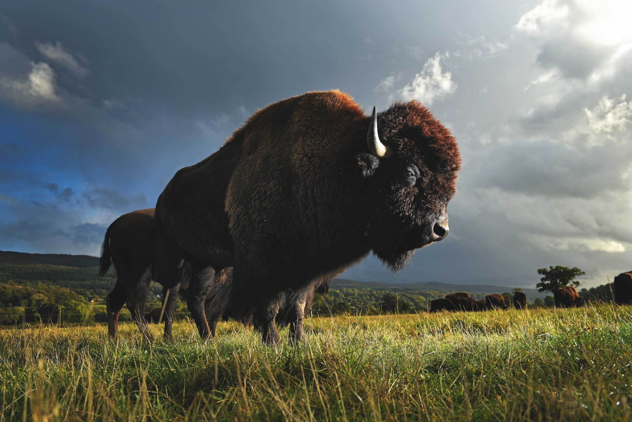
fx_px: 562
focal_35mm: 32
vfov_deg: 41.2
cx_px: 316
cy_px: 211
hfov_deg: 58.7
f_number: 5.6
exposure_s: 1/200
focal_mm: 32
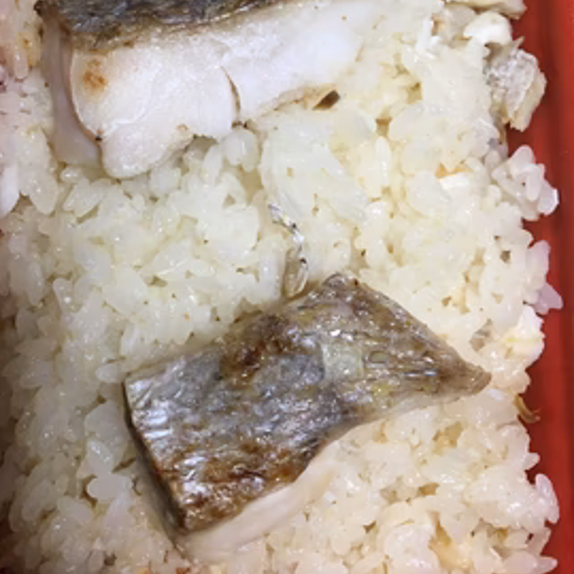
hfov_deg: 43.8
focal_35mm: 38
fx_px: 713
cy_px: 151
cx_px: 266
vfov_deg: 42.6
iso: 100
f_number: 2.2
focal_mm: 4.15
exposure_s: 1/30
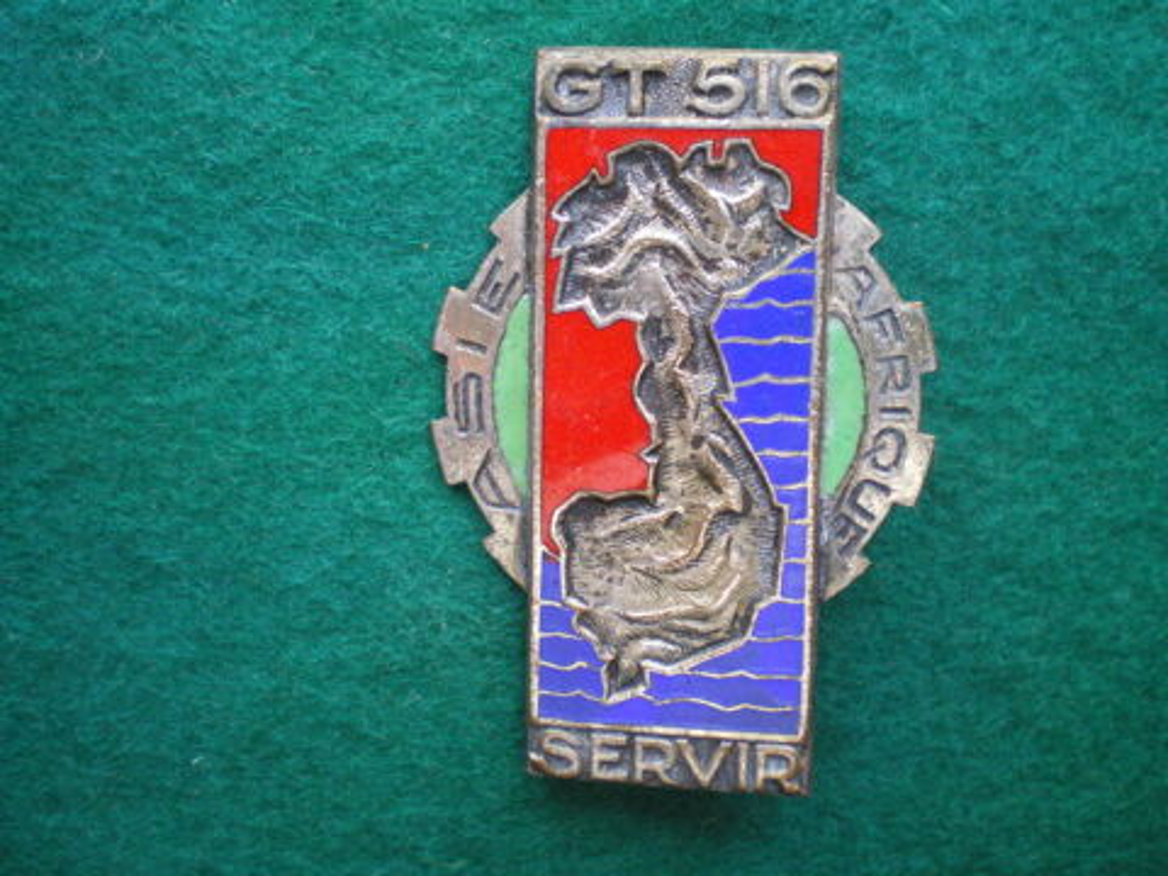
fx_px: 1282
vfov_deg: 37.7
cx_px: 584
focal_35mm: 38
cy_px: 438
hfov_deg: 49.0
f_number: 3.1
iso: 400
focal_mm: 6.3
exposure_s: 1/30
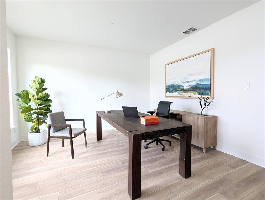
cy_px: 100
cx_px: 132
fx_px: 123
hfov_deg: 94.4
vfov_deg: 78.2
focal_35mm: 16
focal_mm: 2.35
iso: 43
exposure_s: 1/35.7
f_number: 2.2
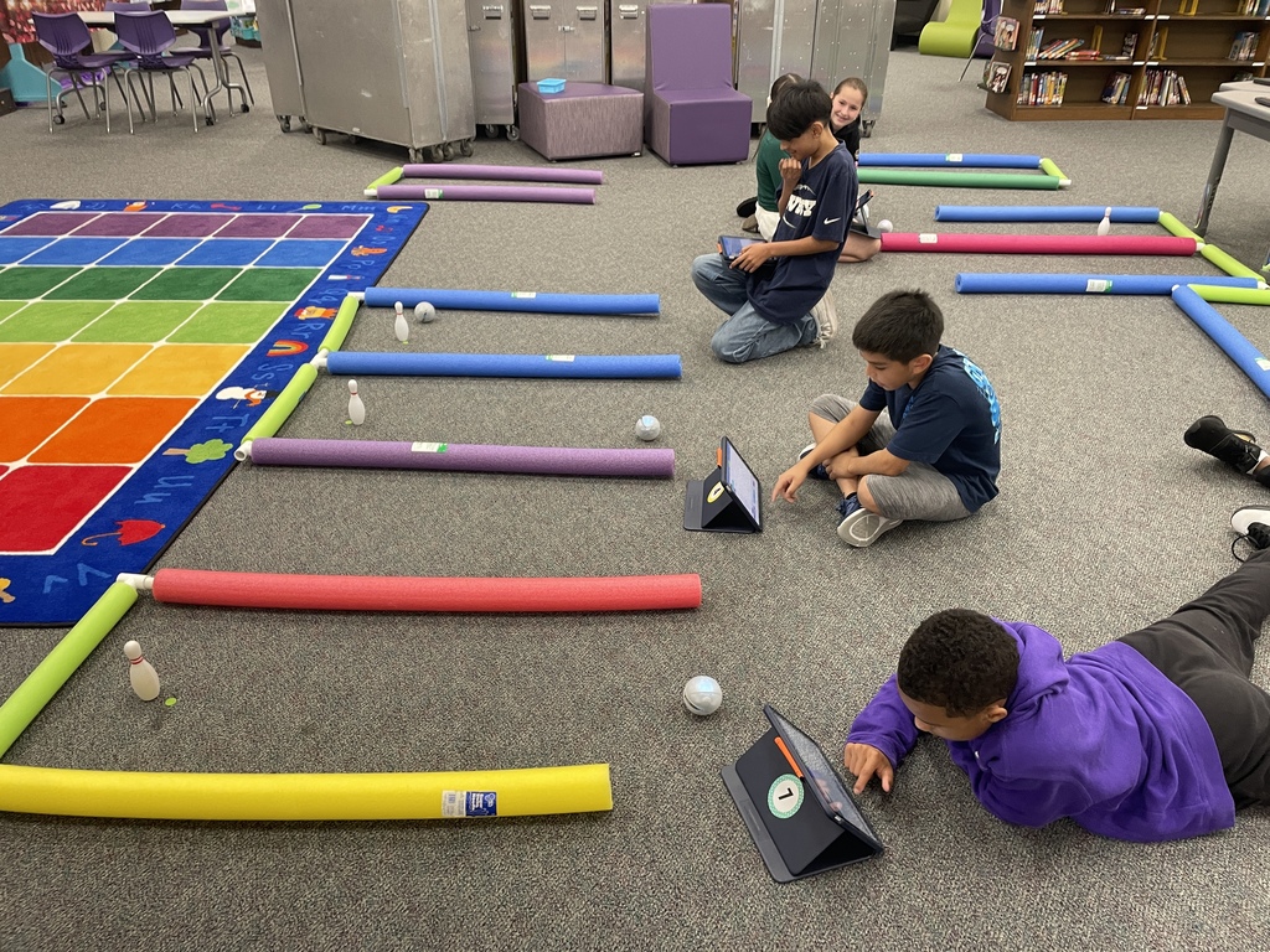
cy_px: 476
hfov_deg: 67.3
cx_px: 635
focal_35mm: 26
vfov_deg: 53.1
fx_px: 954
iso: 125
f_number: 1.6
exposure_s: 1/63
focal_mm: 4.2
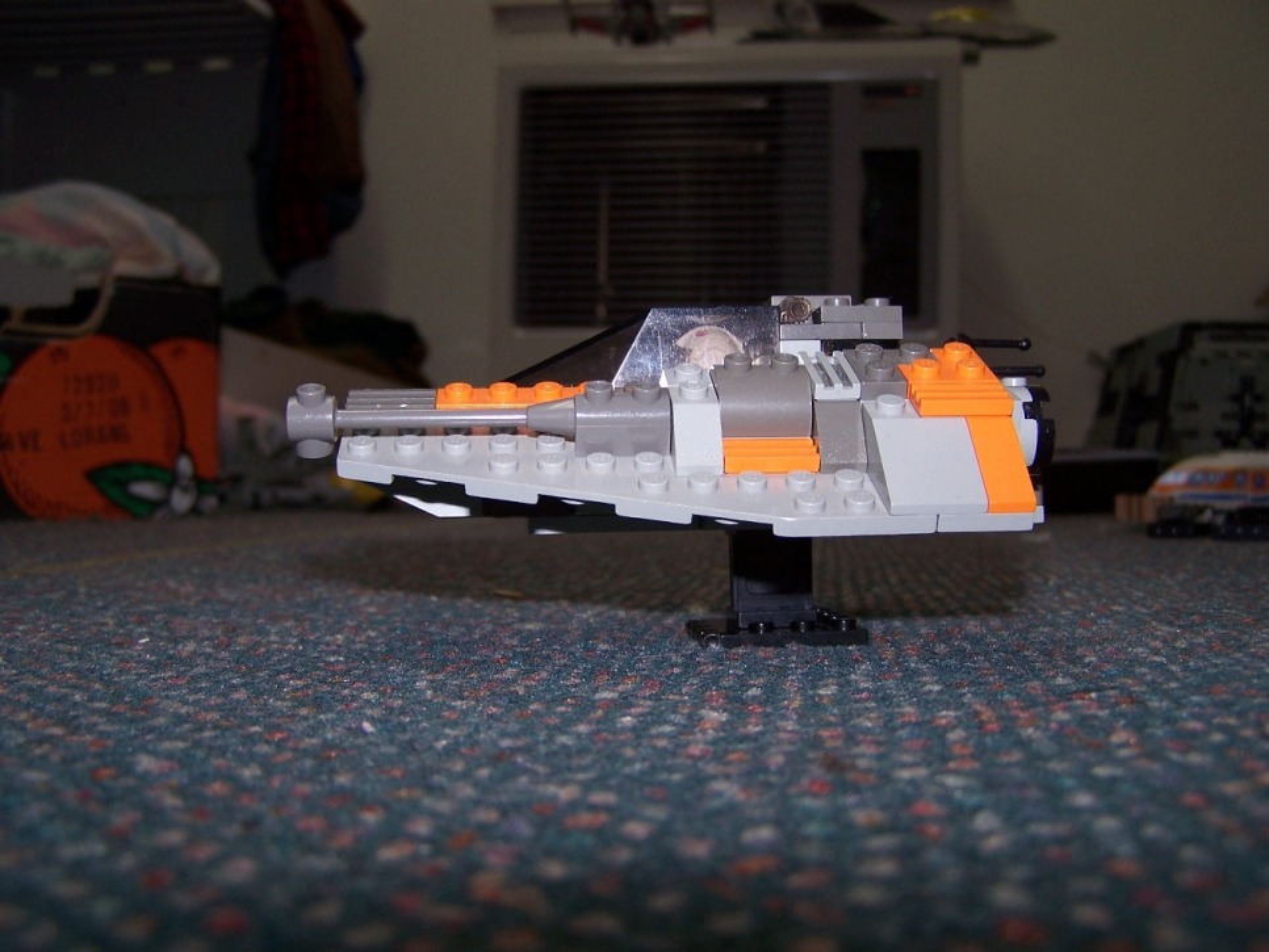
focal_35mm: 38
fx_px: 1393
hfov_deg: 49.0
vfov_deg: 37.7
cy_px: 476
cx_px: 634
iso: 80
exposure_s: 1/60
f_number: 2.8
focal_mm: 6.3
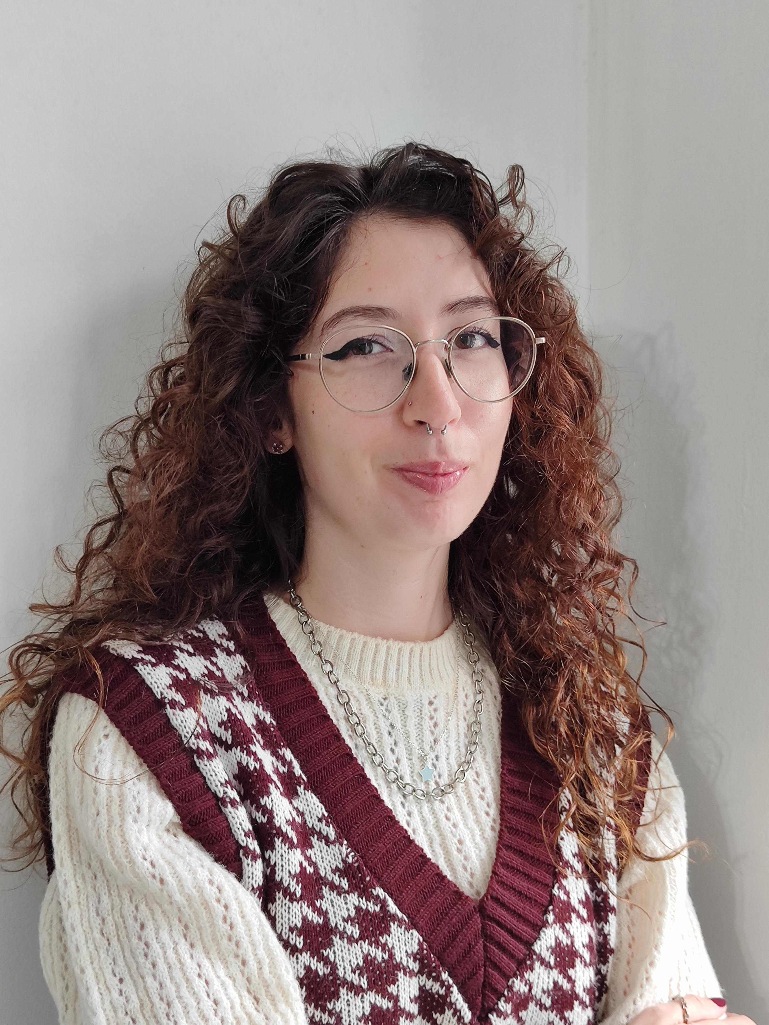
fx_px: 681
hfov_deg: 58.9
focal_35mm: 23
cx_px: 384
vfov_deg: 73.9
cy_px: 512
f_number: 1.88
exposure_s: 1/59
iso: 418
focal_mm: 5.59
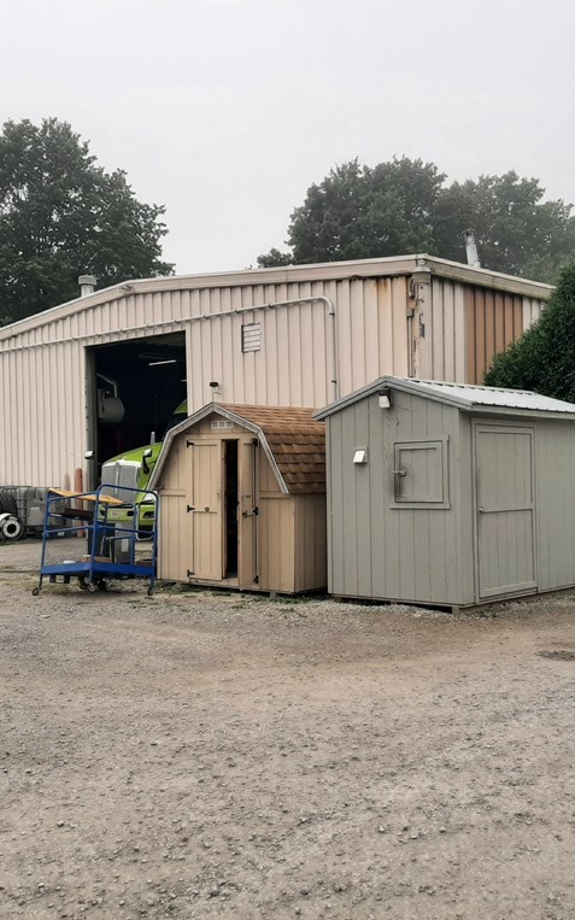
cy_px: 459
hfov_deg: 34.3
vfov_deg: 52.7
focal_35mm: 37
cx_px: 346
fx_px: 928
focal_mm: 3.93
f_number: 1.7
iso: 40
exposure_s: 1/1326
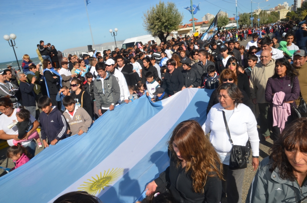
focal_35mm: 26
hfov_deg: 70.6
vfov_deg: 50.2
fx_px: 217
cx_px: 154
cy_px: 102
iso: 400
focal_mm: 17
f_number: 22
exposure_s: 1/250
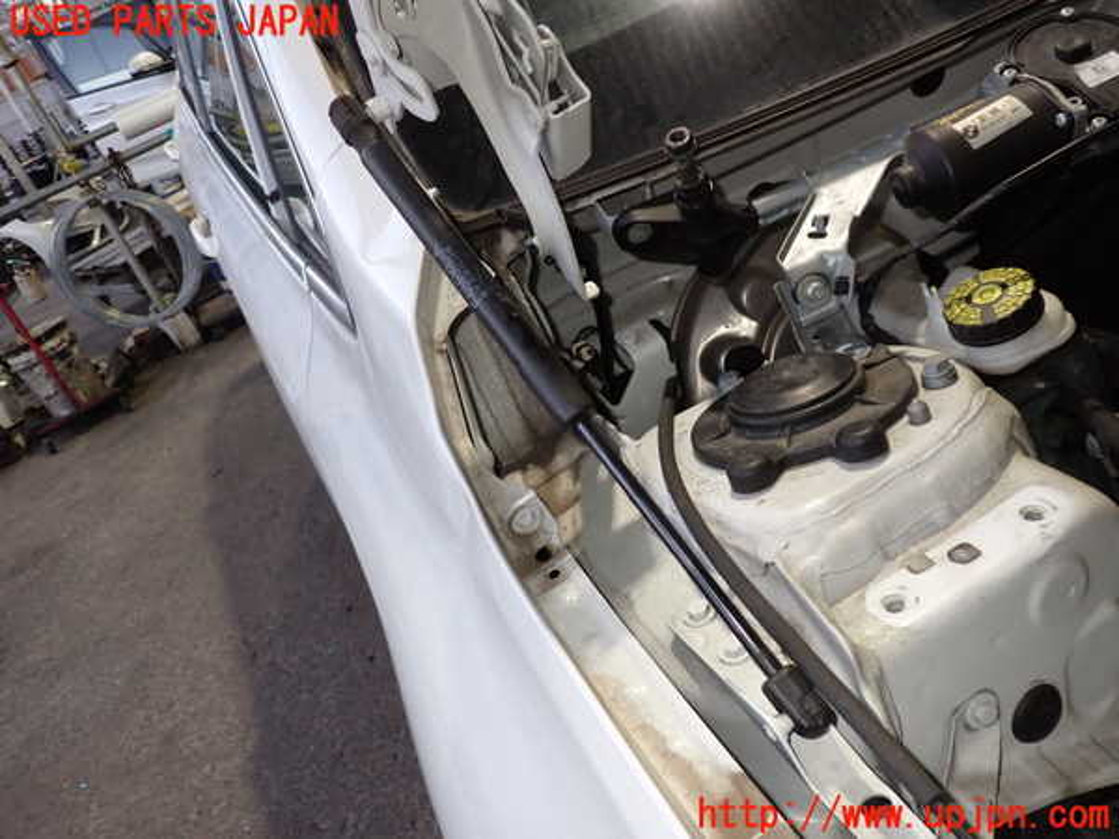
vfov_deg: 46.8
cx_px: 560
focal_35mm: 30
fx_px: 970
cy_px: 420
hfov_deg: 60.0
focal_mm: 5.4
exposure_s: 1/30
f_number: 2.3
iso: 200
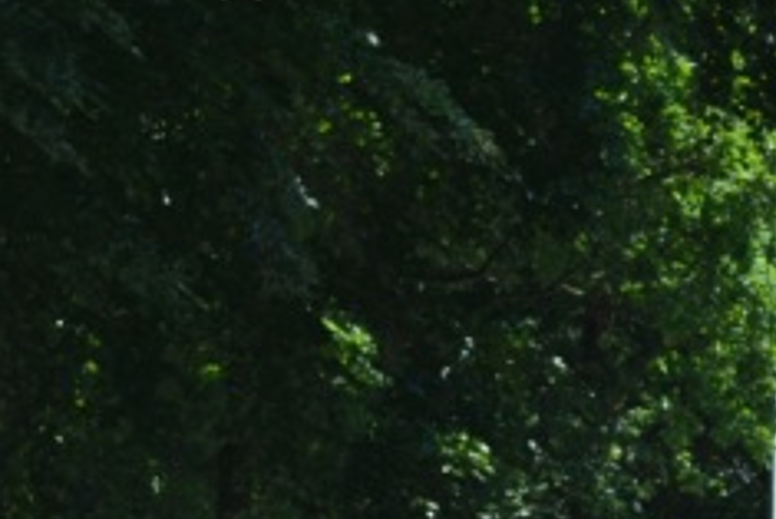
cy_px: 1026
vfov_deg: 5.8
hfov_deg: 8.9
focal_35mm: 230
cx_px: 802
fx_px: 4961
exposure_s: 1/200
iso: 100
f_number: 7.1
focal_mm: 36
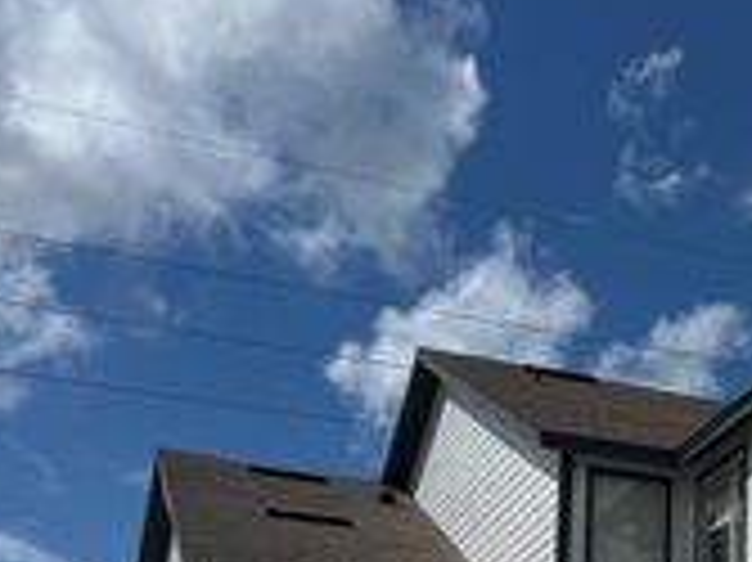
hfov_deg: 21.8
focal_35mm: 78
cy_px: 645
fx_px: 1693
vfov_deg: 18.1
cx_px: 1054
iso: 50
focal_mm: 5.7
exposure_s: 1/16393
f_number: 1.5
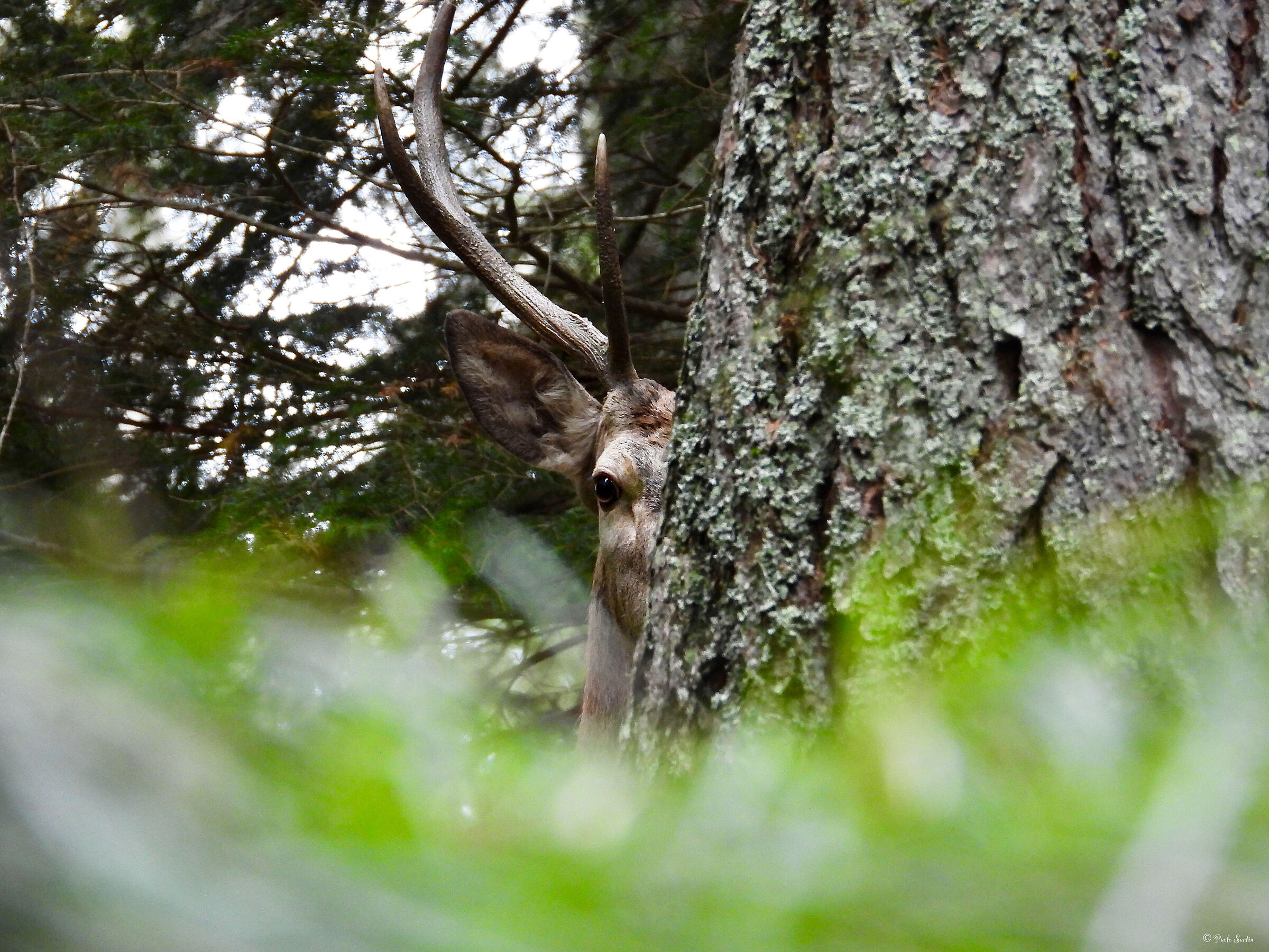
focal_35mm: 700
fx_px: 25662
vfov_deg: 2.1
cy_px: 476
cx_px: 634
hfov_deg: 2.8
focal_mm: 126
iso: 640
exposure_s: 1/60
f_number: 5
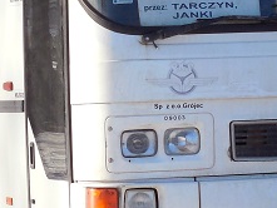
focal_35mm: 317
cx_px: 170
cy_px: 9
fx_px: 2538
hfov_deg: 6.2
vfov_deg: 4.7
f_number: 4.5
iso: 125
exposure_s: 1/400
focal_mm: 14.1
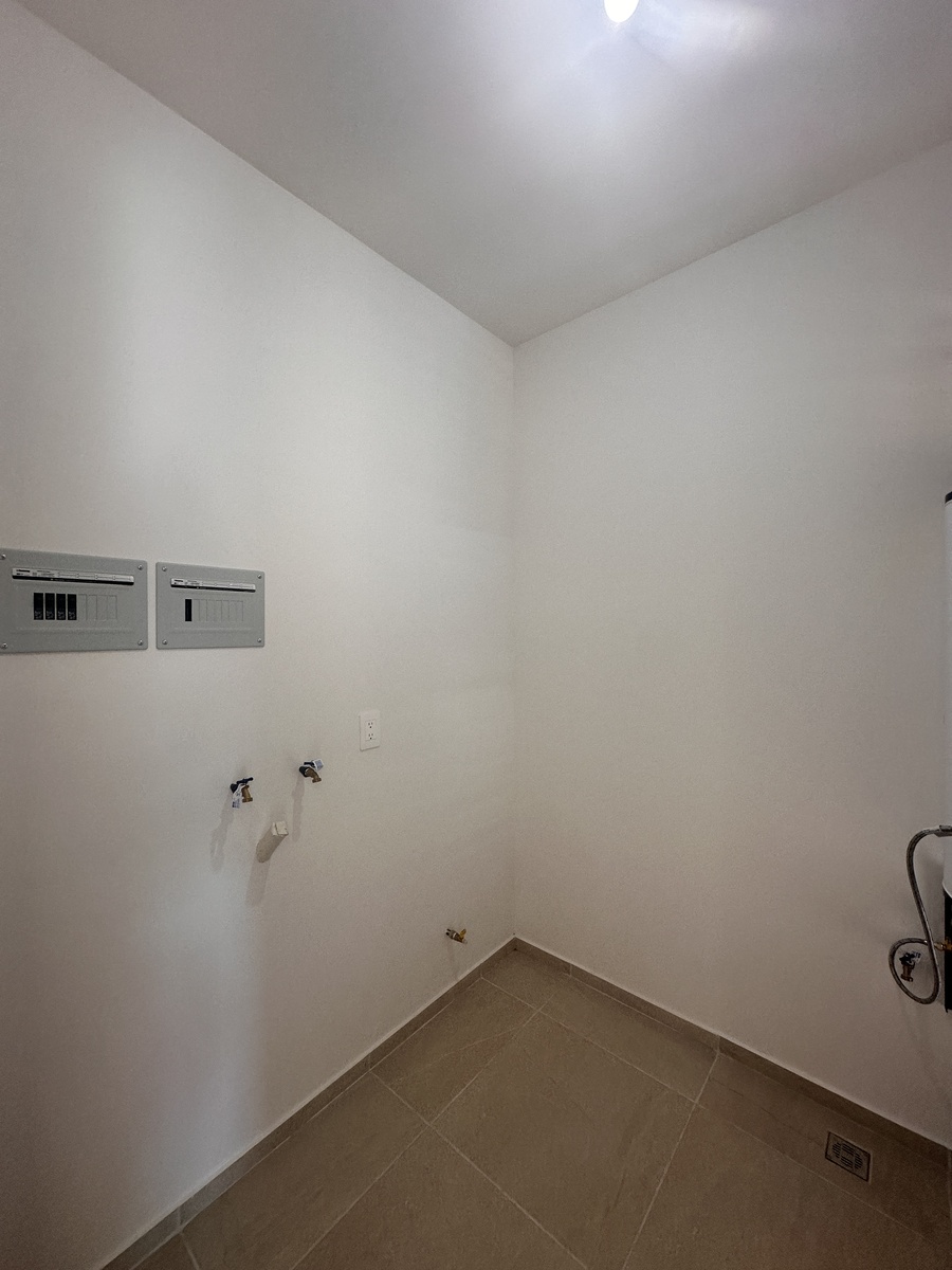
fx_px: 513
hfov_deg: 85.7
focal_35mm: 14
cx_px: 476
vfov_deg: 102.1
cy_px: 635
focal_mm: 2.22
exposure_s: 1/120
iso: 160
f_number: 2.2
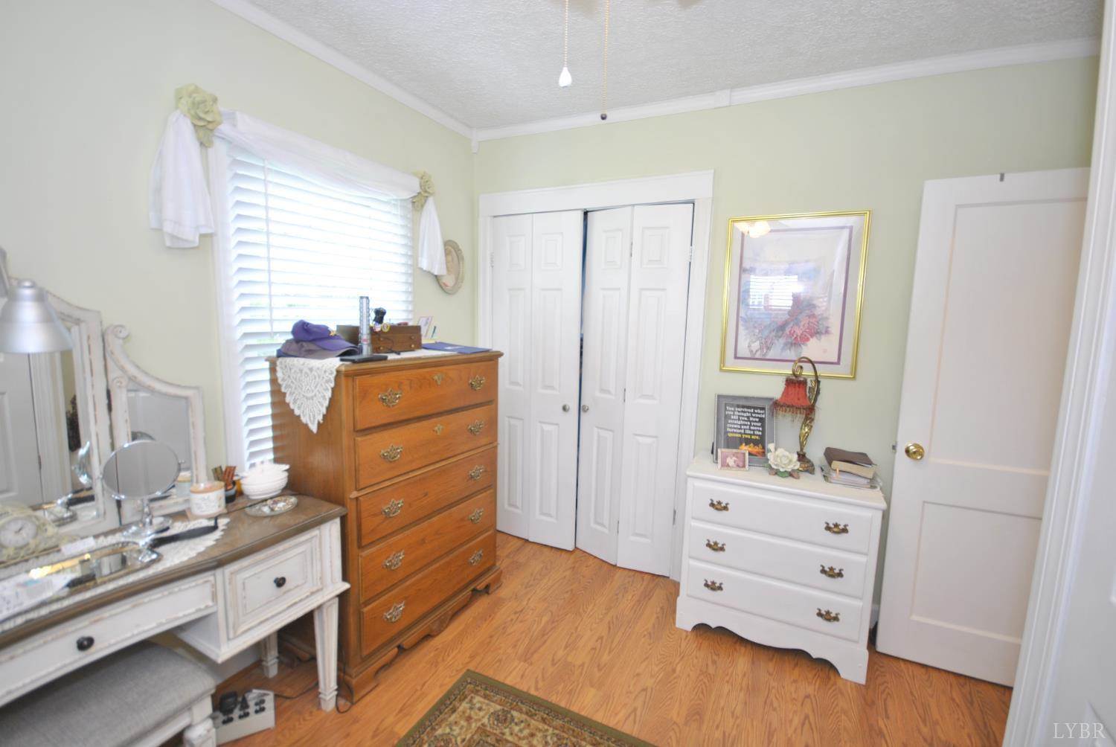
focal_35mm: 15
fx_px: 466
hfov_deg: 100.3
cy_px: 374
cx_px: 558
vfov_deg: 77.5
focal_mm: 10
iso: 220
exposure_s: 1/30
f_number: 4
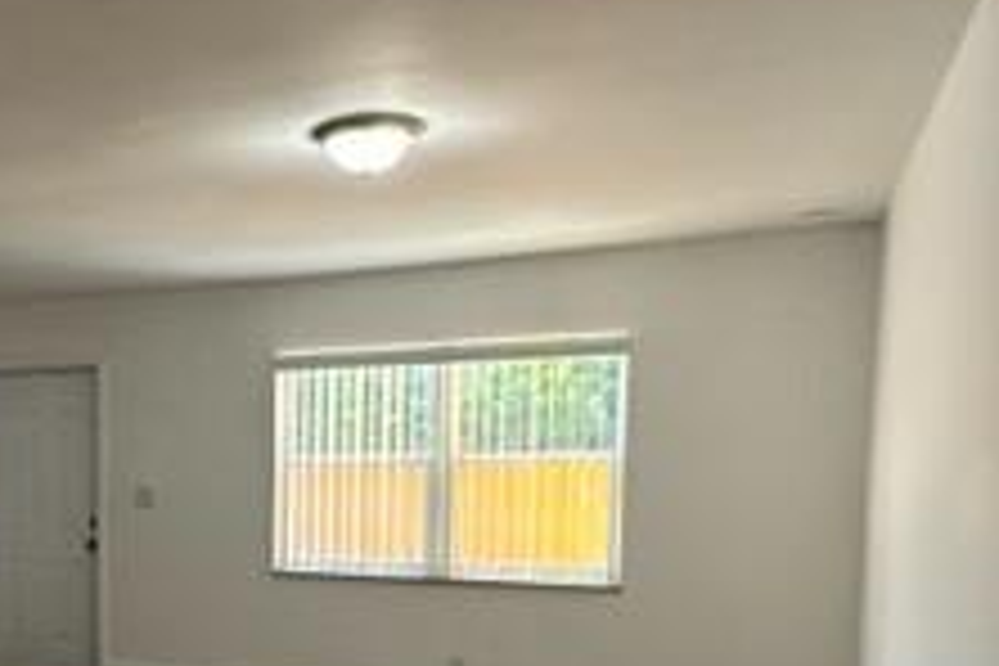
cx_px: 104
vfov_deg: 30.7
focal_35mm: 42
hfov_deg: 42.6
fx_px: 1165
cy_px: 580
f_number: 2.2
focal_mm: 2.22
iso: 250
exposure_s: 1/120
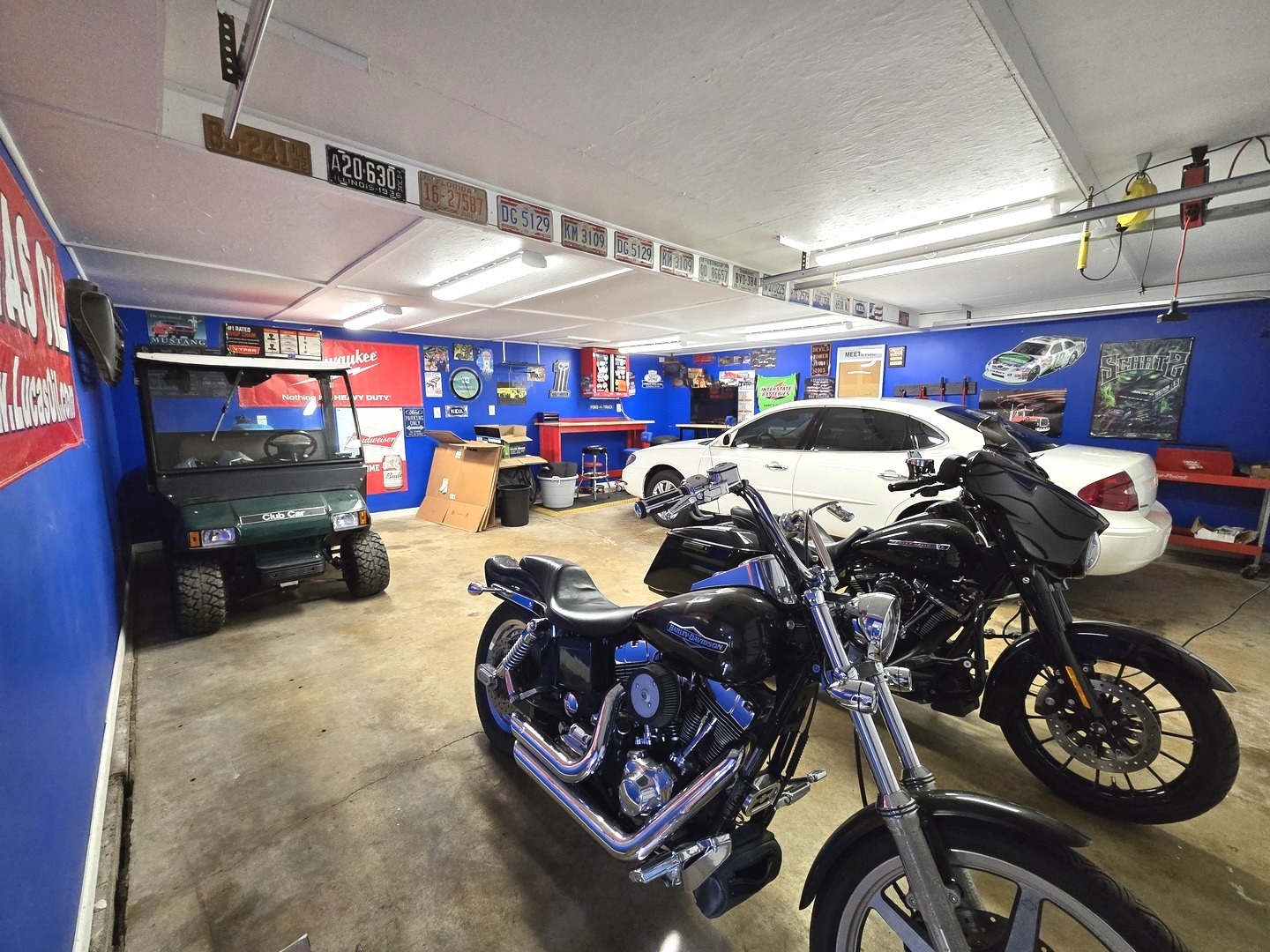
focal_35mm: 13
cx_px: 635
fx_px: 477
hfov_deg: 106.2
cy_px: 476
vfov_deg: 89.9
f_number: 2.2
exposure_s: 1/60
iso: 320
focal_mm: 2.2
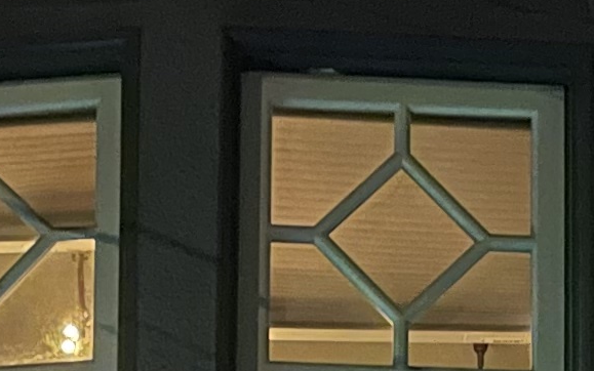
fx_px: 3108
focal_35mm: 192
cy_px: 1223
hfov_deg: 10.9
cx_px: 316
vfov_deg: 6.2
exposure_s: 1/8
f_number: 1.6
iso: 640
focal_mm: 4.2
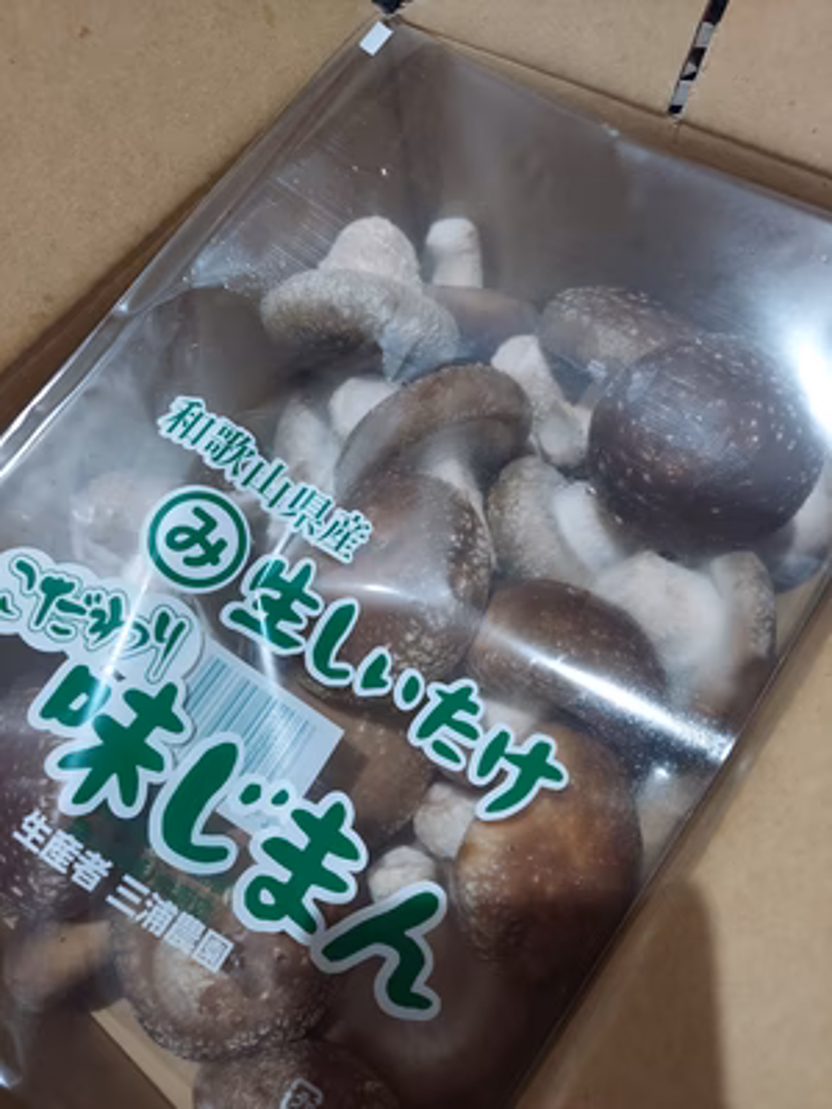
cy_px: 554
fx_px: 801
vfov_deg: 69.4
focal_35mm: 25
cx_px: 416
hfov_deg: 54.9
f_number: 2
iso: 400
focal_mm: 4.6
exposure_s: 1/50
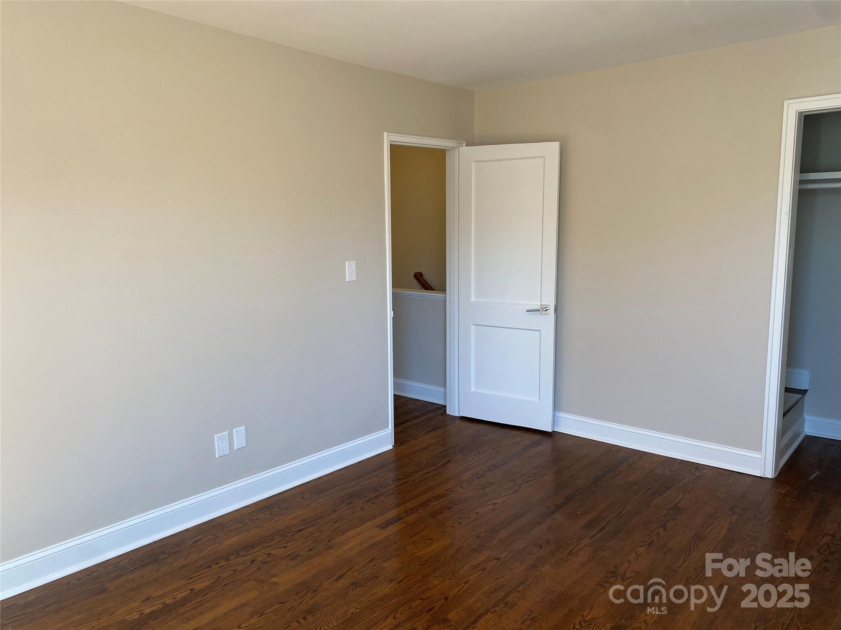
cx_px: 420
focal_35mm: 26
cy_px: 315
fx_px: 632
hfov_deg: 67.3
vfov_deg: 53.1
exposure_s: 1/120
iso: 100
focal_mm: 4.25
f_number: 1.8
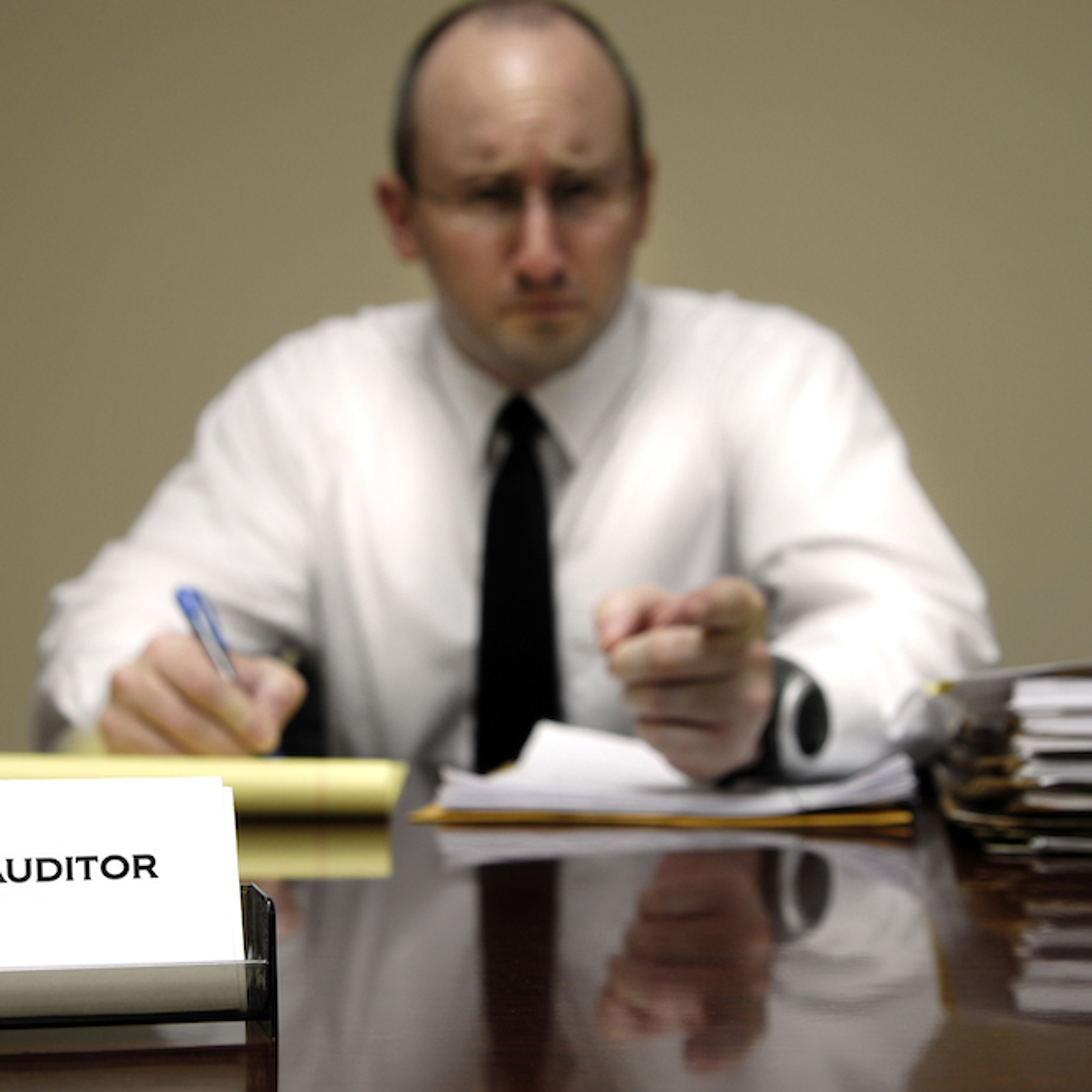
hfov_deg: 31.6
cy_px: 547
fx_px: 1927
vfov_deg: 31.6
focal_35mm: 54
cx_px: 497
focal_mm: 28
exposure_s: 1/10
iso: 100
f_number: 5.6
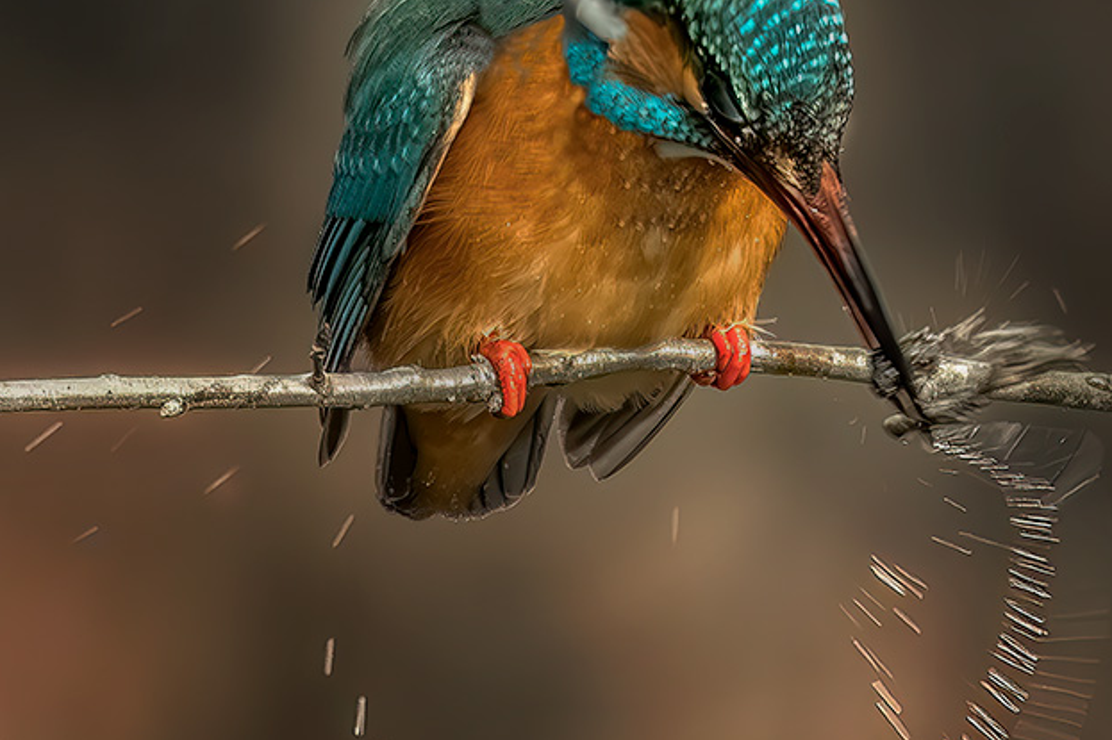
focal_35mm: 1365
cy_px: 350
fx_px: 42150
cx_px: 404
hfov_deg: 1.5
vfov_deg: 1.0
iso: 1250
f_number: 6.3
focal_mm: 600
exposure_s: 1/1000
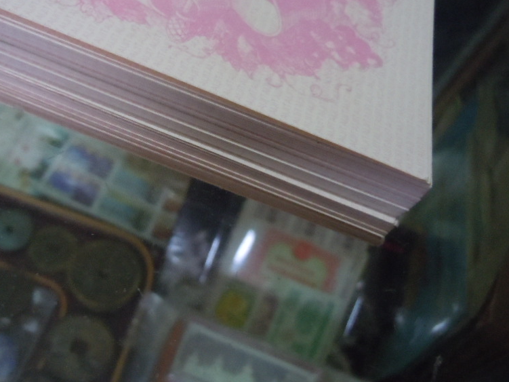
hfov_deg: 41.8
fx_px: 662
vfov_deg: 32.1
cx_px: 198
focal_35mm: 45
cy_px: 154
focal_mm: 5.9
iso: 800
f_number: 4
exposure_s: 1/30
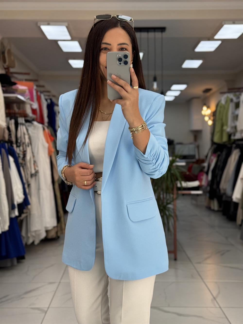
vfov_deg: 39.7
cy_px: 162
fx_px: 449
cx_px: 122
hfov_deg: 30.3
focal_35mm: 48
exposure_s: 1/138
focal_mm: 6.76
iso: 64
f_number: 1.78
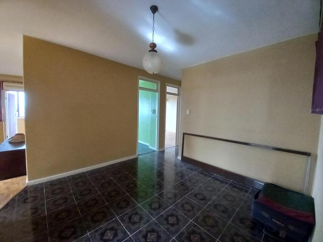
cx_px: 162
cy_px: 121
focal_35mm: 13
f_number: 2.2
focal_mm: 1.13
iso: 320
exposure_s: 1/23
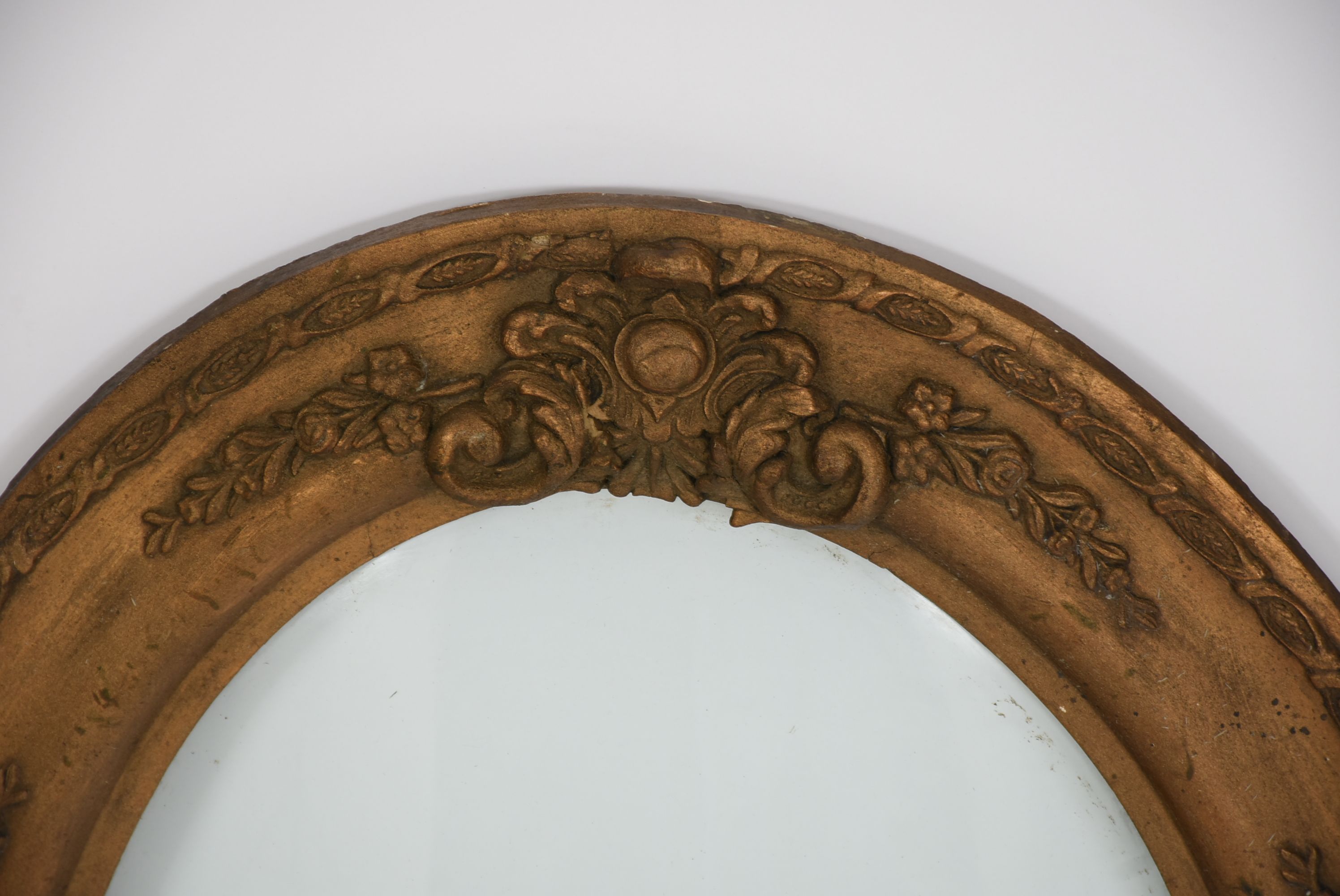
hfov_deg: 9.8
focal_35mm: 210
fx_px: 7822
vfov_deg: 6.6
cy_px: 448
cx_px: 670
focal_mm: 140
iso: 200
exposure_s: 1/80
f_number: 8
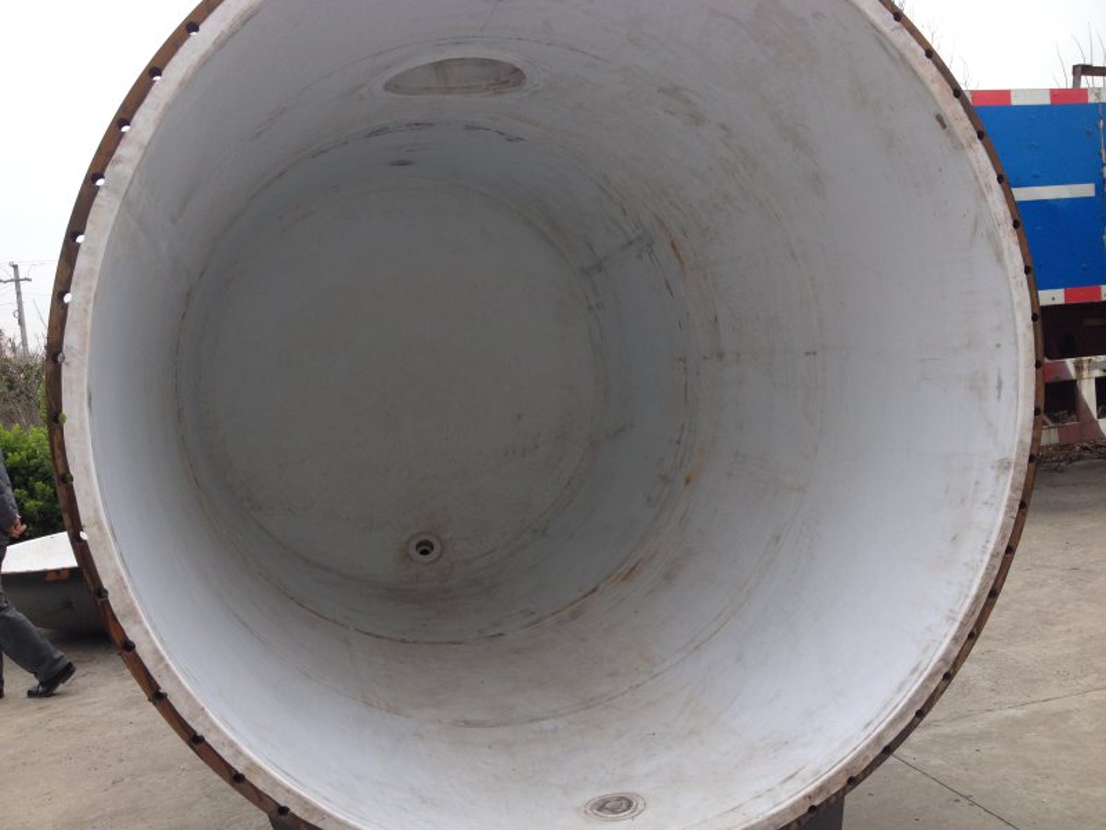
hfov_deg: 52.6
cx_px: 553
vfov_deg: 40.7
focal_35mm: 35
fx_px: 1118
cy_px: 415
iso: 50
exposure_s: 1/449
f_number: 2.4
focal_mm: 4.28
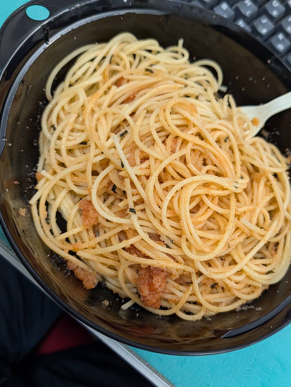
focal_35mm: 28
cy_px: 180
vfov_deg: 63.3
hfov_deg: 49.7
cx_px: 166
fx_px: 313
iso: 712
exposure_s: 1/484
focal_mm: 6.9
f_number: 1.68
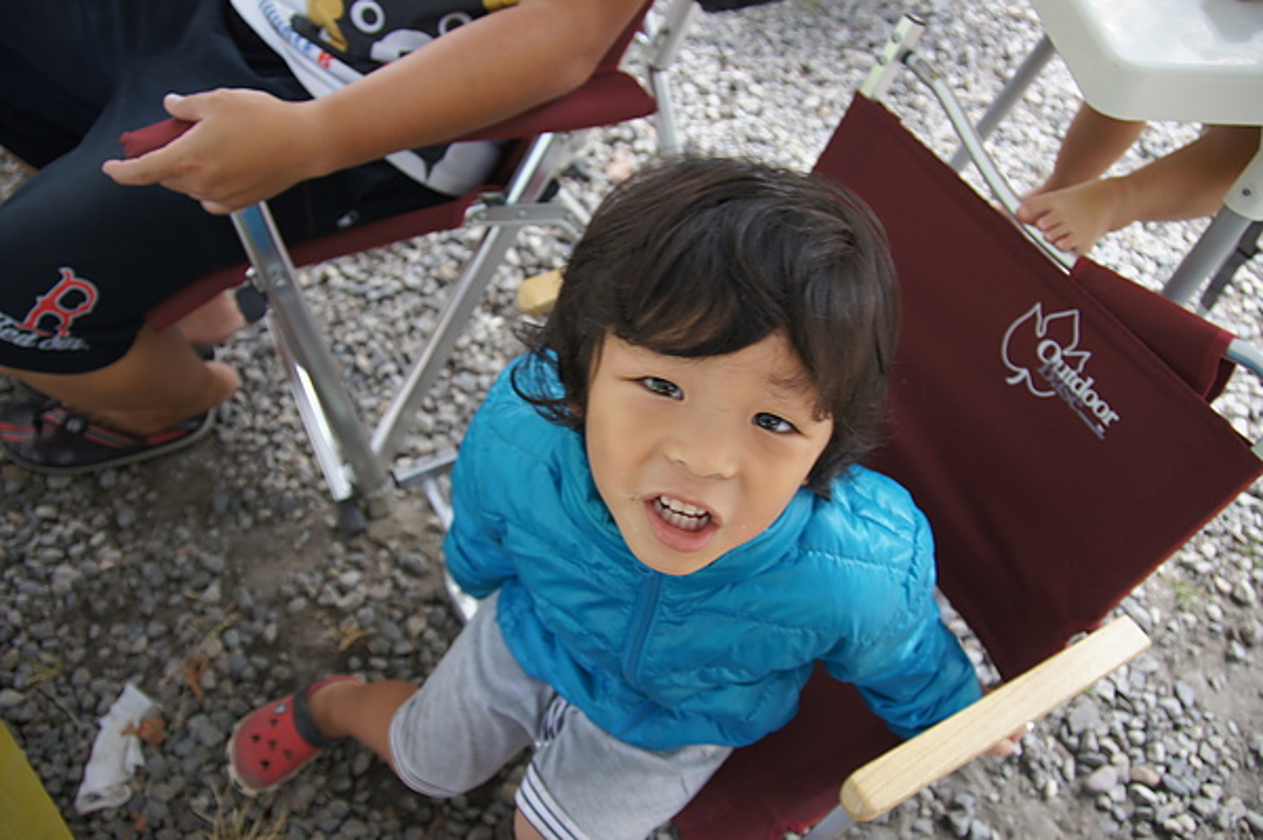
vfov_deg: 47.9
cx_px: 632
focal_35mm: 27
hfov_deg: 67.4
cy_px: 420
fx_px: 946
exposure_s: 1/30
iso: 200
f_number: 3.5
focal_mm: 18
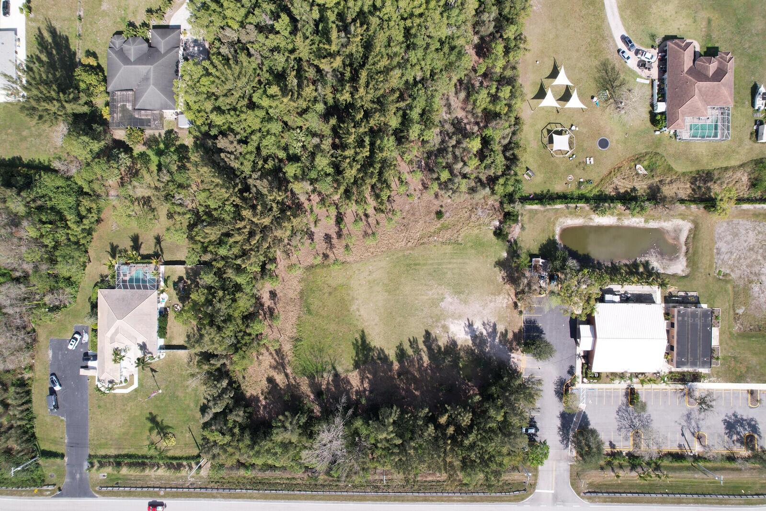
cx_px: 383
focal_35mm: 22
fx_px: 468
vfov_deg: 57.2
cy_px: 256
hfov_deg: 78.6
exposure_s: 1/1500
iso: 150
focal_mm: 8.38
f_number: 2.8
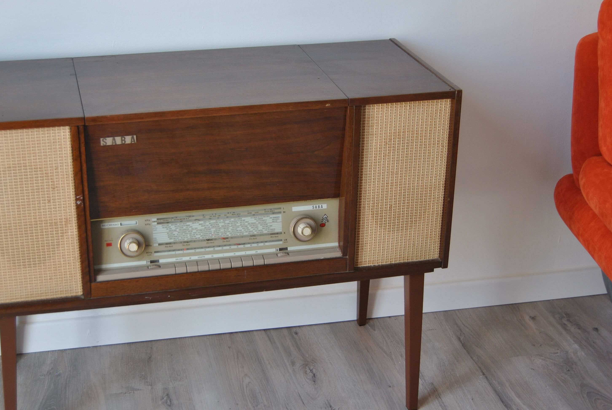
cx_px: 226
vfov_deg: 24.2
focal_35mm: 56
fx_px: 953
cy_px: 235
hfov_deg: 35.4
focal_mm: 28
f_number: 4
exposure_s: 1/50
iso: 200
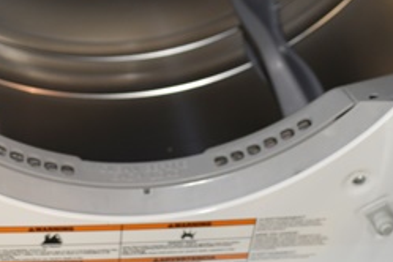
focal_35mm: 65
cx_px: 126
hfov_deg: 30.7
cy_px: -6
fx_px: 710
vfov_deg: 20.2
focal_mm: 18
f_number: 3.5
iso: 220
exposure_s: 1/60
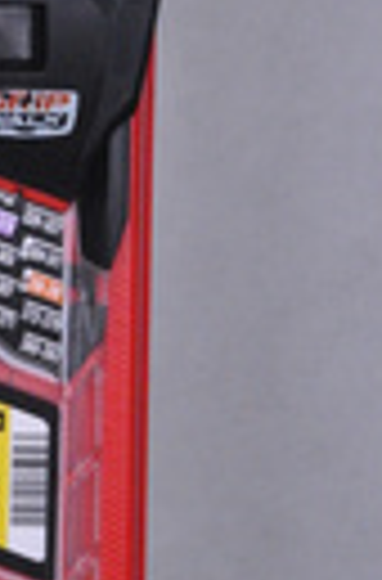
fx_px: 6318
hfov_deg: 3.4
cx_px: -254
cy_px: 562
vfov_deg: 5.2
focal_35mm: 394
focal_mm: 75
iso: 3200
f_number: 9.5
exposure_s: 1/125
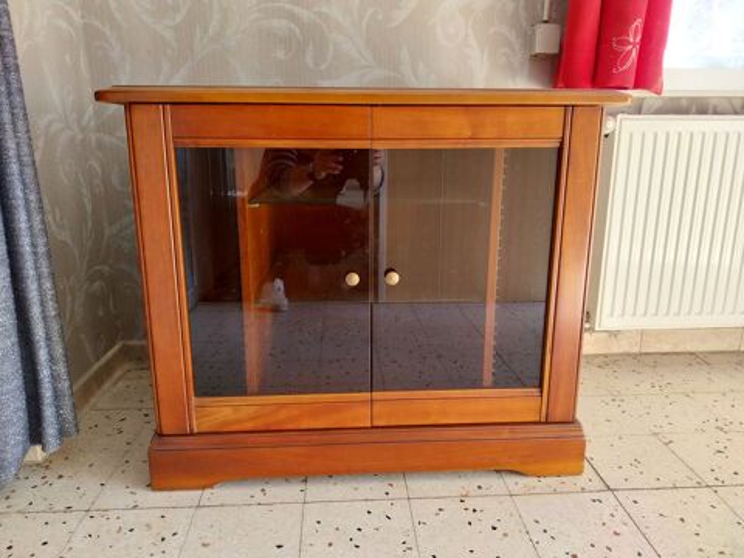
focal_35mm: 26
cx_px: 372
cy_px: 279
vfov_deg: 53.1
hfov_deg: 67.3
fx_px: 559
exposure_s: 1/50
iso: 100
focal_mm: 4
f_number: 1.8
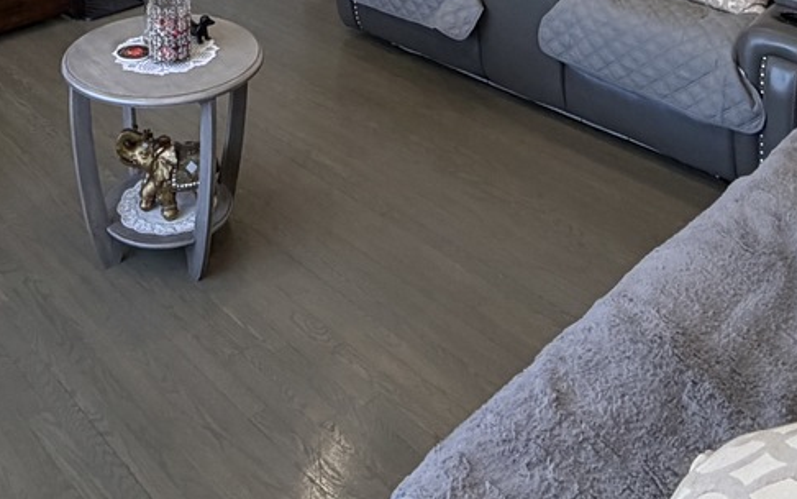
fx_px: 956
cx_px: 253
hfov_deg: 44.5
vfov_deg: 21.5
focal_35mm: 44
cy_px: -348
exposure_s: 1/121
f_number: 2.2
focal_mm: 2.22
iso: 125
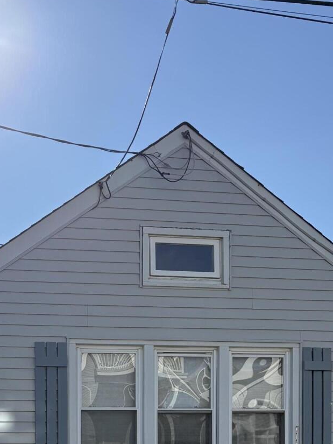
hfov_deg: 22.8
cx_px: 40
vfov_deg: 28.3
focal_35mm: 63
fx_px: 808
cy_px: 471
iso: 64
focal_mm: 5.96
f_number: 1.6
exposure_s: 1/7813
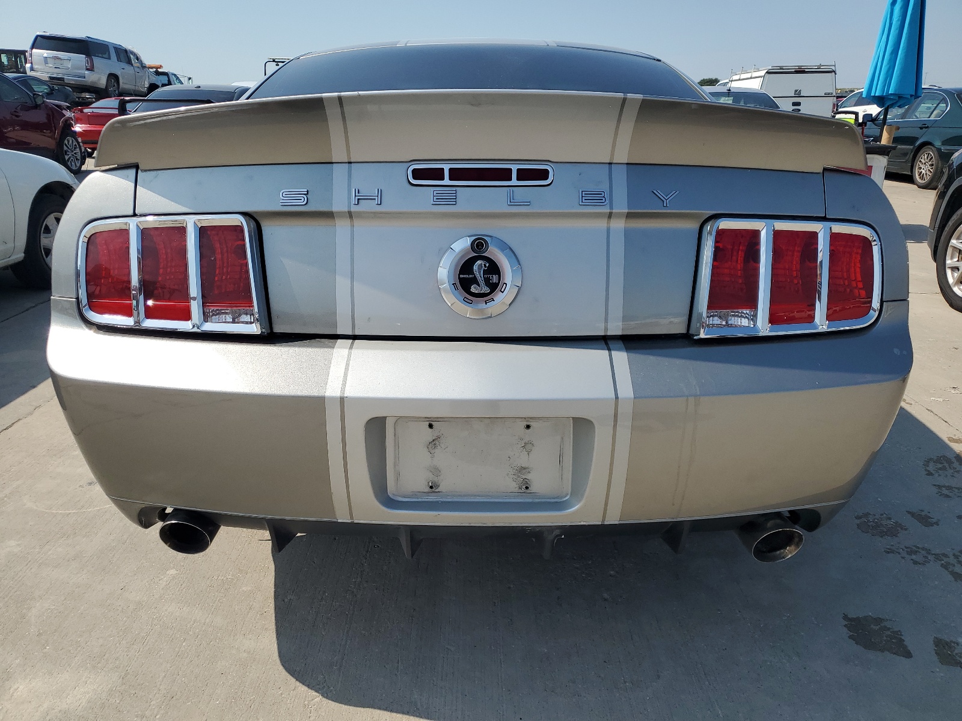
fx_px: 723
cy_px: 360
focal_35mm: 26
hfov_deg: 67.3
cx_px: 481
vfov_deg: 53.1
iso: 50
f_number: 1.5
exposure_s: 1/5000
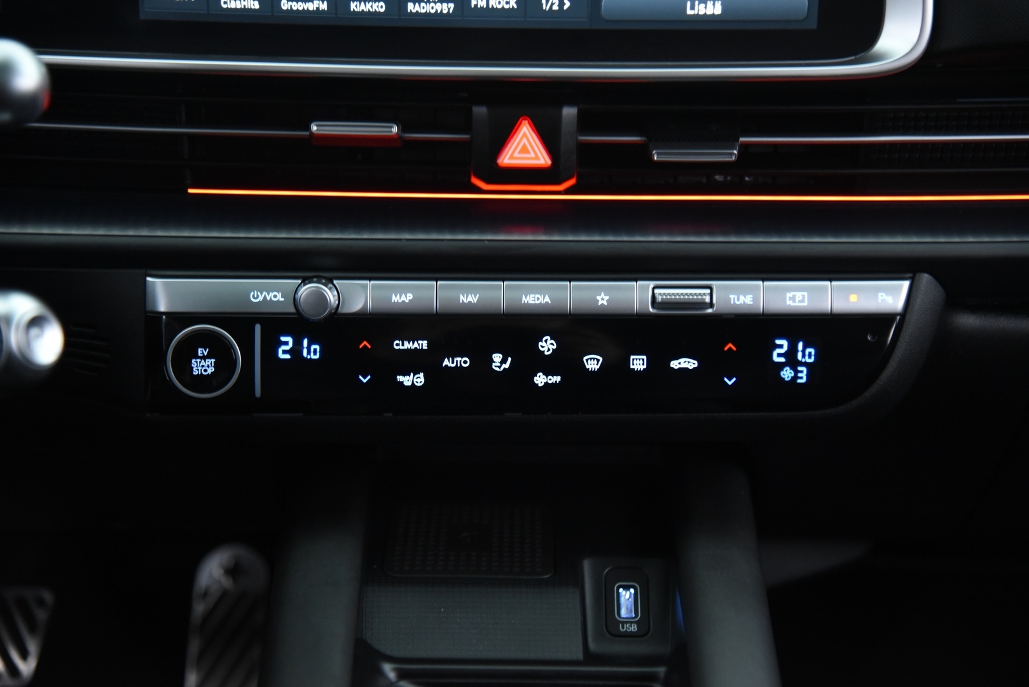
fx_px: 2001
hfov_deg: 28.8
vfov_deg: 19.5
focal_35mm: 70
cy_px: 344
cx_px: 514
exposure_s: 1/20
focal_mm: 70
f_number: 4
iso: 4000
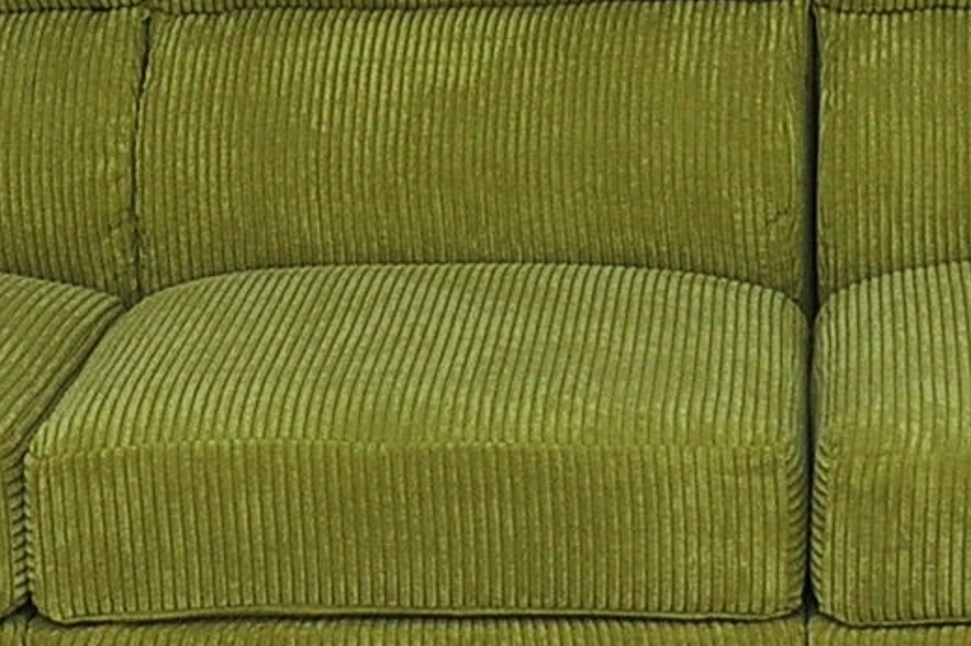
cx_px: 790
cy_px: -157
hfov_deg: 15.0
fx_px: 3666
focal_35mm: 136
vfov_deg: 9.9
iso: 200
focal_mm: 22
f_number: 4
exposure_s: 1/200
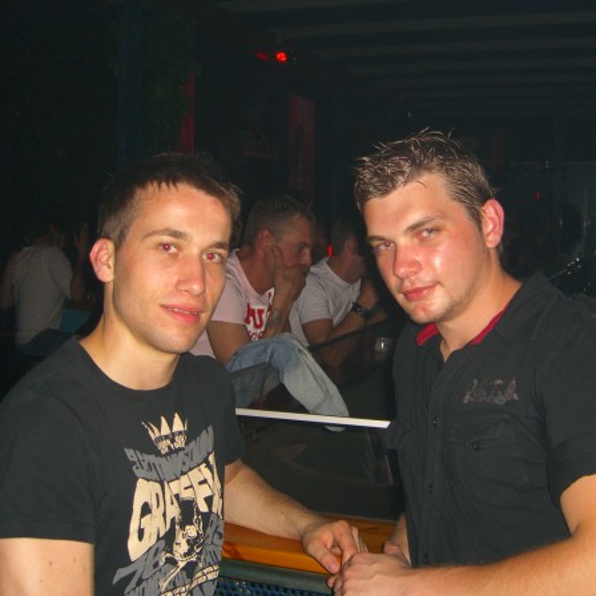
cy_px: 298
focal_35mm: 45
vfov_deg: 37.6
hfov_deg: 37.5
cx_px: 322
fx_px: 877
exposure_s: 1/60
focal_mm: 7.9
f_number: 2.8
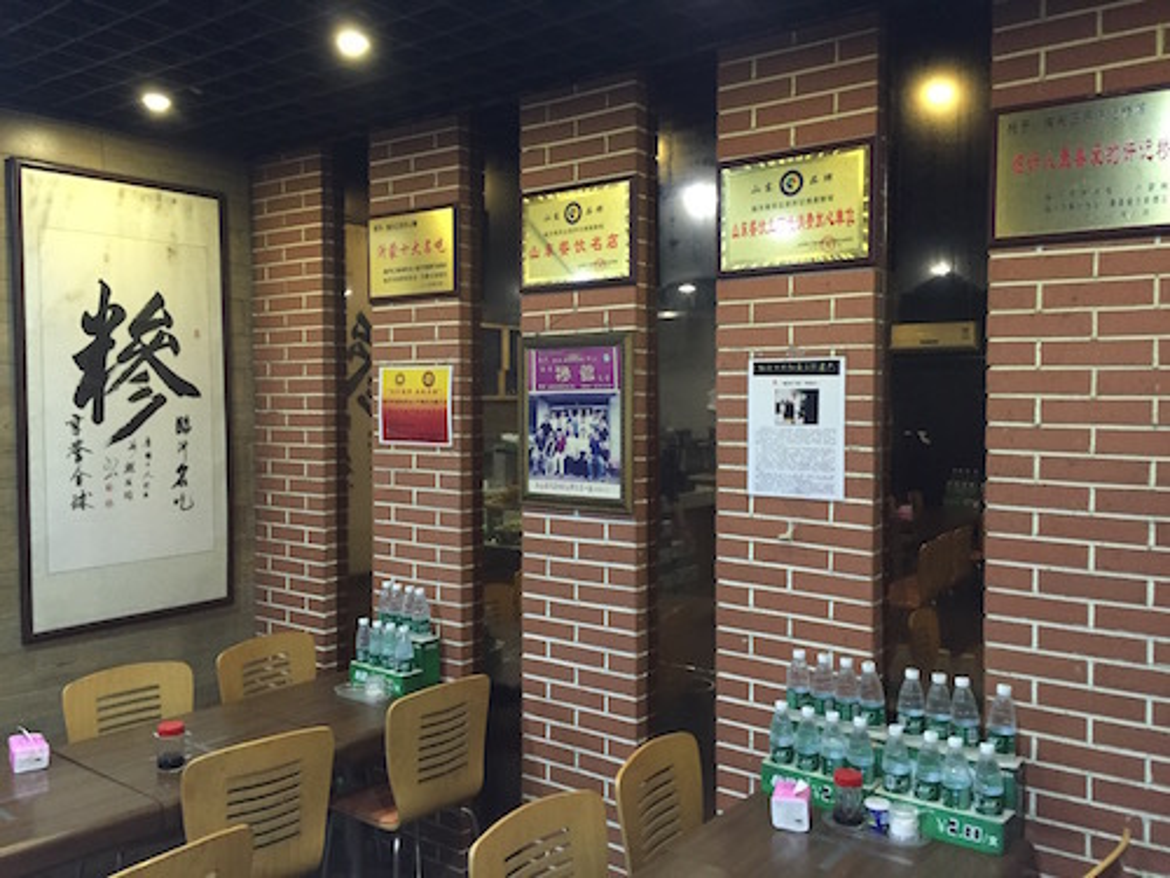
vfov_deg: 48.2
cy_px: 439
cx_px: 585
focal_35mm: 29
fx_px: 980
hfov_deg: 61.7
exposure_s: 1/20
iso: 250
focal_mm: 4.15
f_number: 2.2
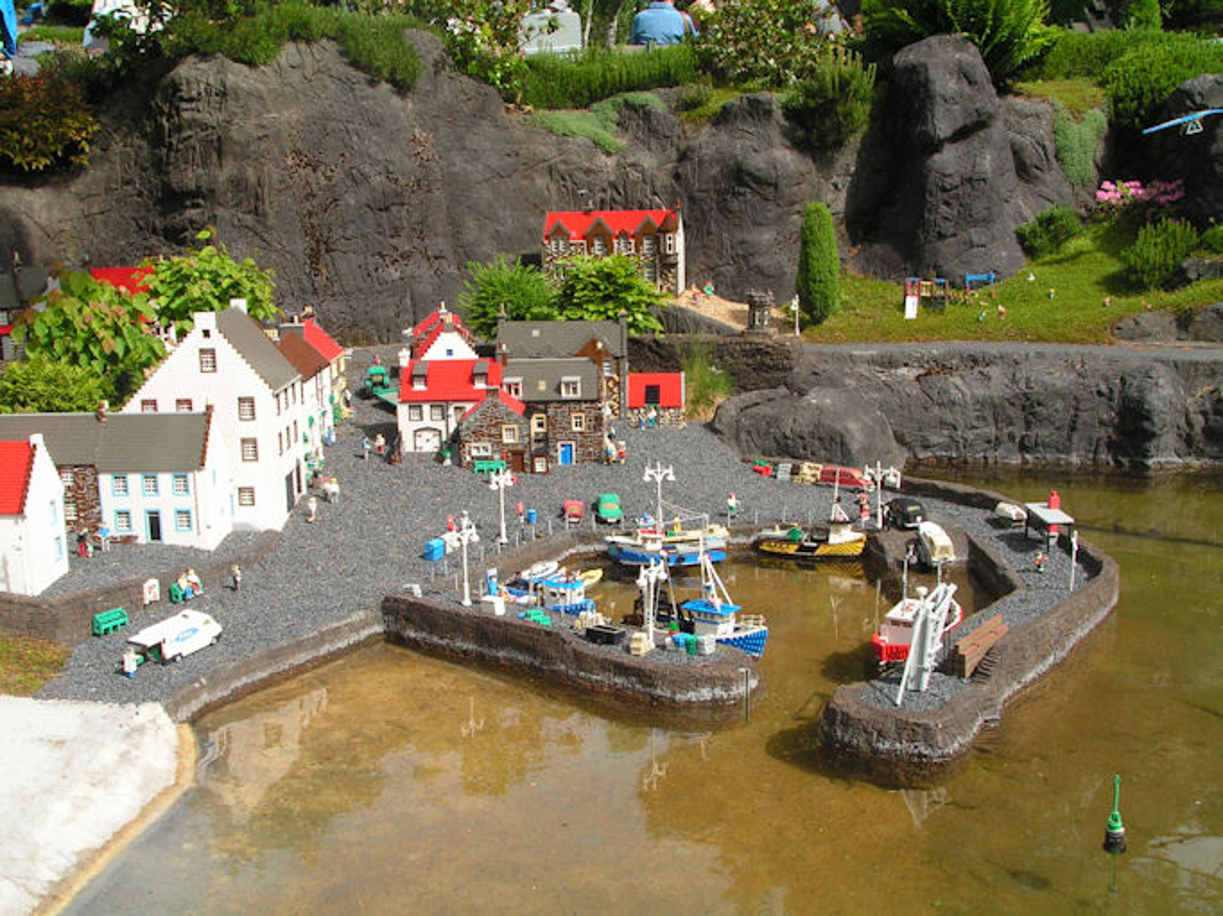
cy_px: 458
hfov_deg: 43.0
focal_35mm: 44
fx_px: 1554
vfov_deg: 32.9
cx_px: 612
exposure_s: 1/200
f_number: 5.6
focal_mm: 7.4
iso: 50
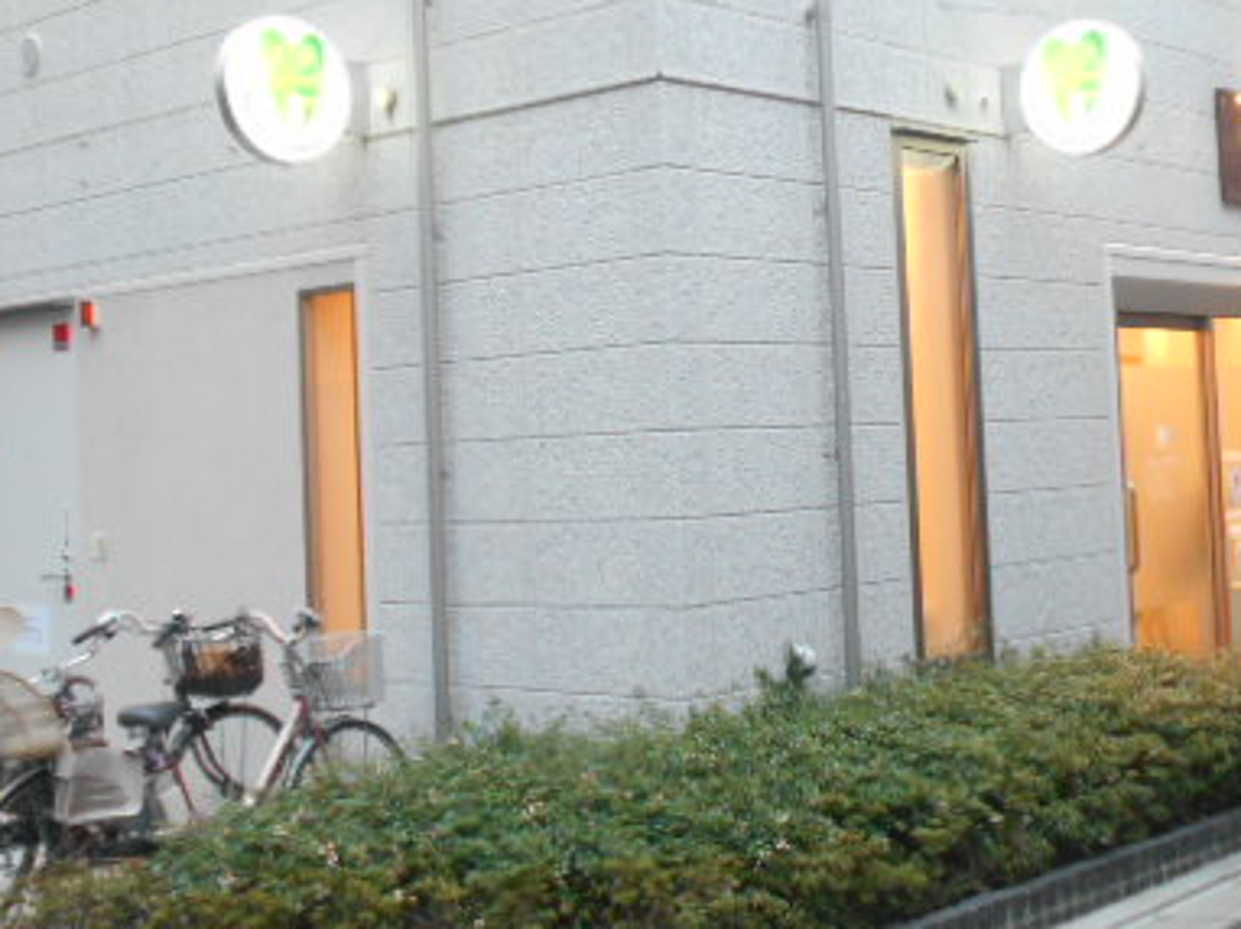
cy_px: 331
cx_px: 796
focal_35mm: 57
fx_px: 2042
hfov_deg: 33.6
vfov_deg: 25.5
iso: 400
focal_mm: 5.8
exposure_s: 1/30
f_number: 3.6
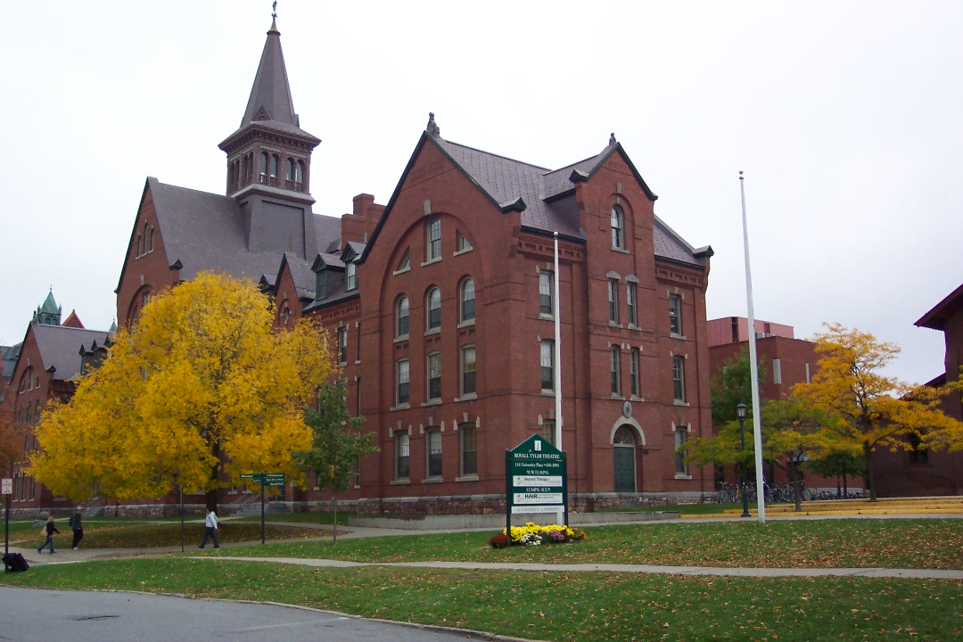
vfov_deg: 35.1
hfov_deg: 50.7
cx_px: 482
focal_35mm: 38
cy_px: 321
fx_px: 1016
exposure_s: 1/700
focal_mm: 8
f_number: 2.8
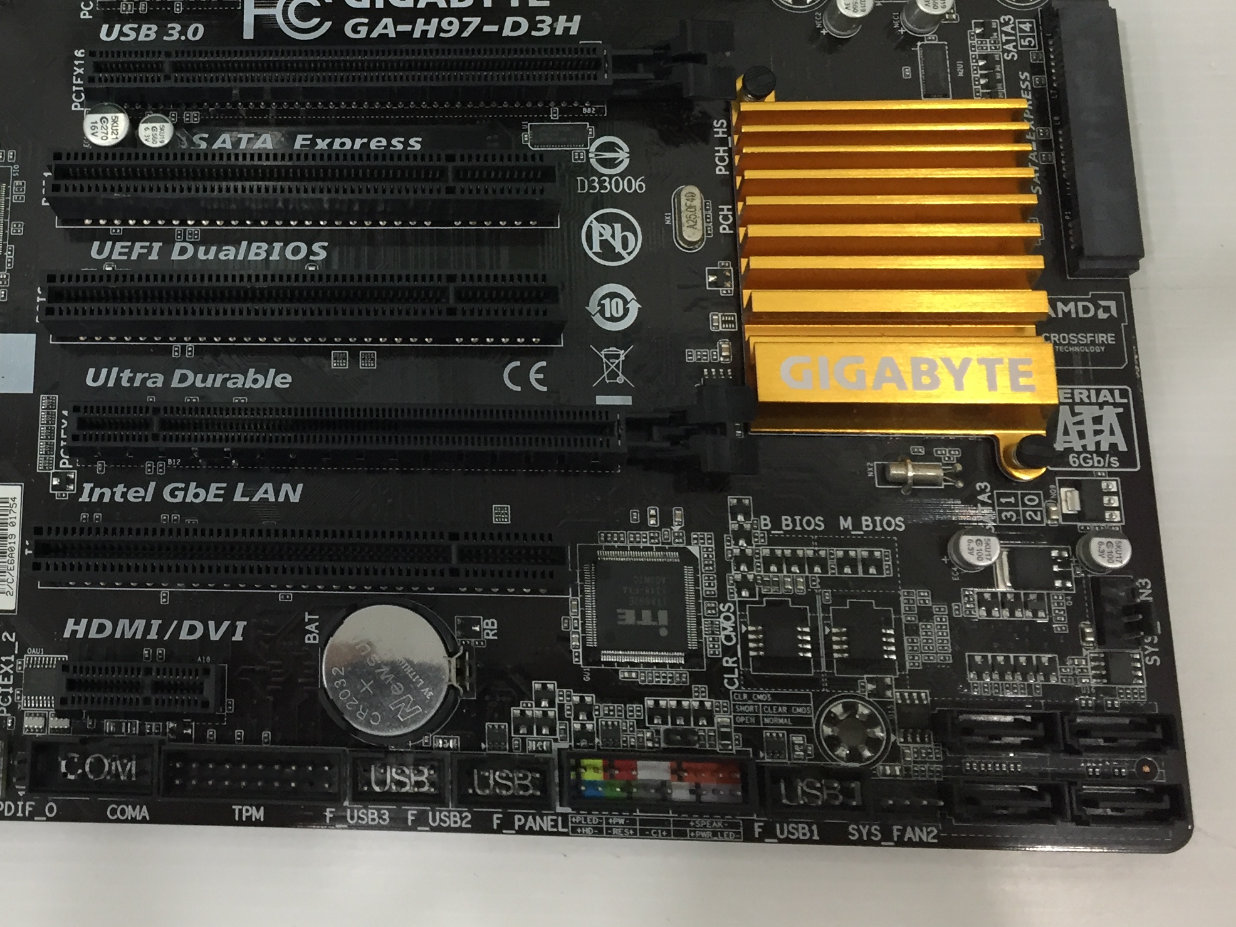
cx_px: 236
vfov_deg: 29.7
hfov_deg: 38.1
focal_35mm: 48
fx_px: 1714
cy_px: 209
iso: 125
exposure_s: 1/33
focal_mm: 4.15
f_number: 2.2
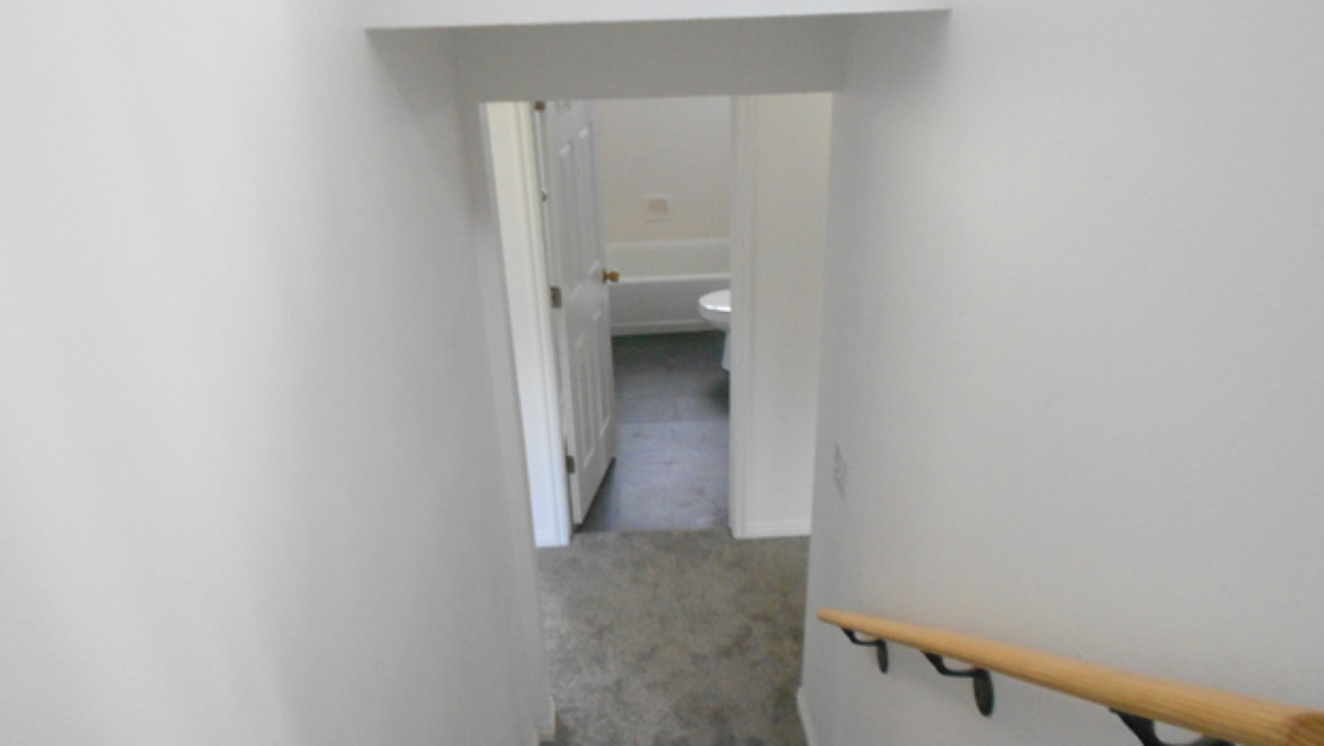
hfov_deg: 66.0
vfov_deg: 40.1
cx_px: 659
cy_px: 443
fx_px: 1018
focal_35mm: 29
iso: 320
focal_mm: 4.6
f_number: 3.2
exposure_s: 1/30
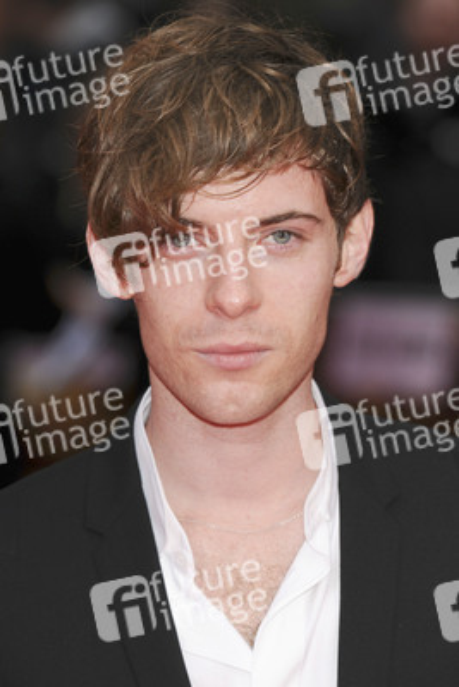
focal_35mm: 218
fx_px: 4156
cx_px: 230
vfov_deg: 9.5
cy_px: 344
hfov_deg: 6.3
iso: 200
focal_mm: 145
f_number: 5
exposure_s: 1/160
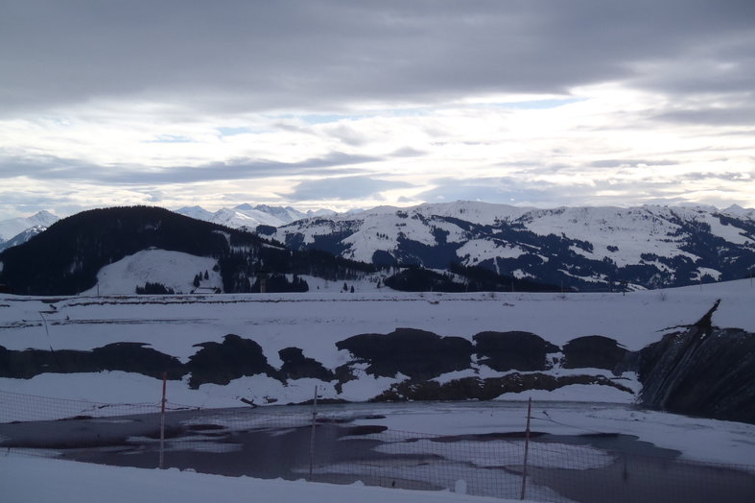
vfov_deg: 24.6
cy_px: 222
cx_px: 377
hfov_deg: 36.3
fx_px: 1153
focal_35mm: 55
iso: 125
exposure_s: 1/100
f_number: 14
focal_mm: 9.39
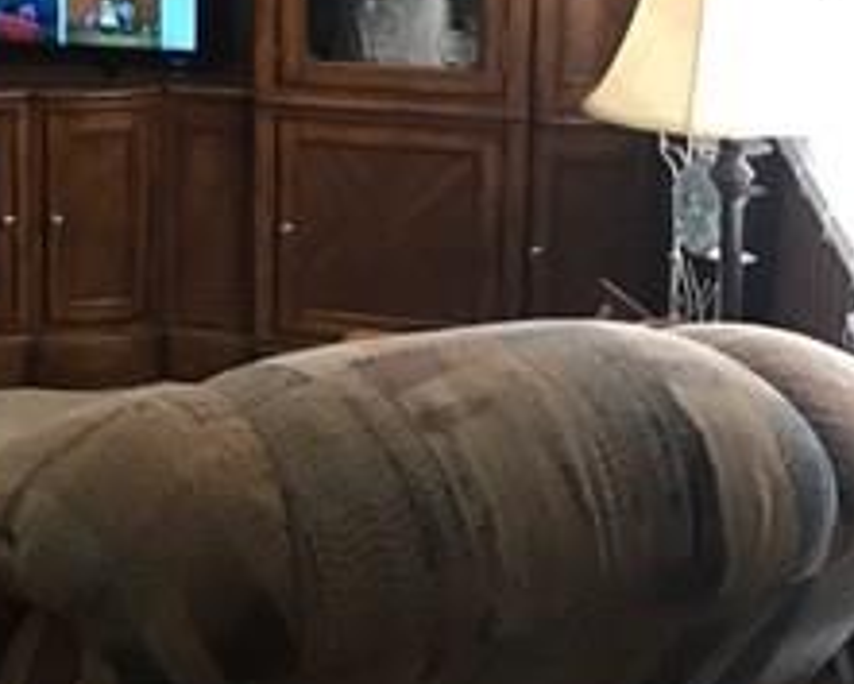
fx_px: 1998
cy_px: -62
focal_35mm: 79
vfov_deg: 18.7
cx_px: -116
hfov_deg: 22.6
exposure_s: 1/16
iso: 80
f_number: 1.8
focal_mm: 3.99
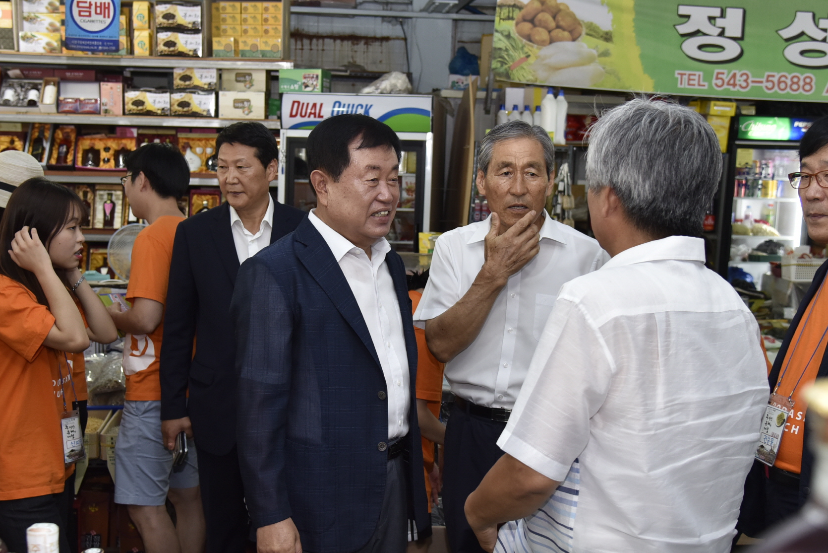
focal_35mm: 46
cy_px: 295
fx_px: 1058
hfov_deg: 42.7
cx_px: 384
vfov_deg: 29.2
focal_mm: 32
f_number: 4.5
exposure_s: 1/125
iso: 800
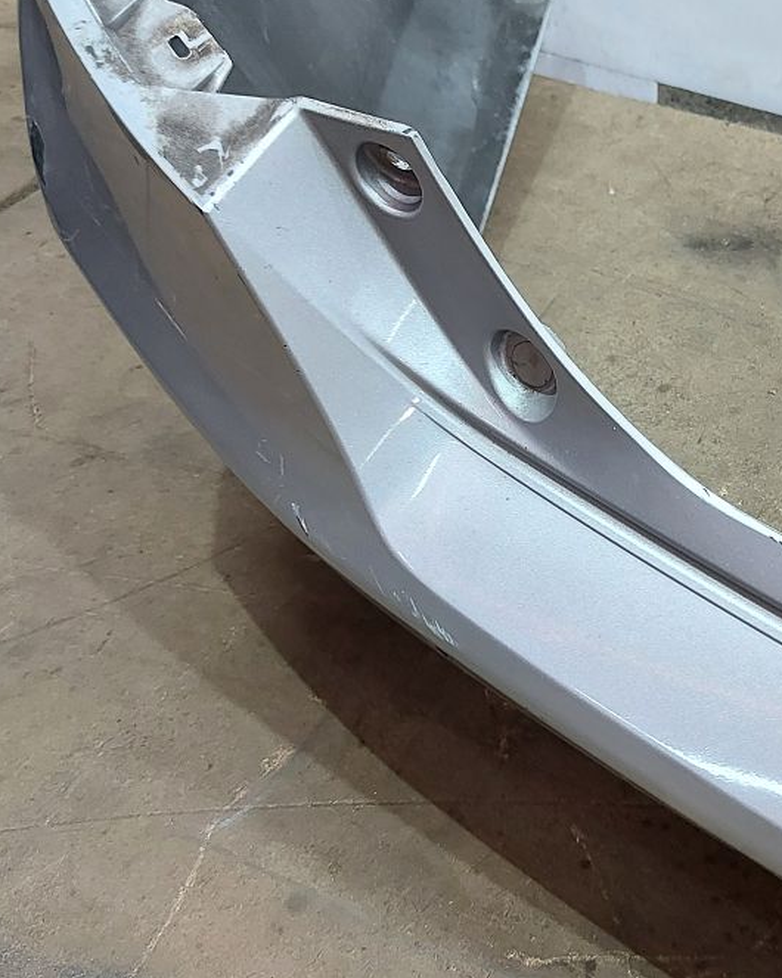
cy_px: 404
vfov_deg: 37.9
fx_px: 1418
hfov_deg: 29.6
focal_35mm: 49
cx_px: 703
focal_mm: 5.23
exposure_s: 1/50
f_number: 1.8
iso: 250
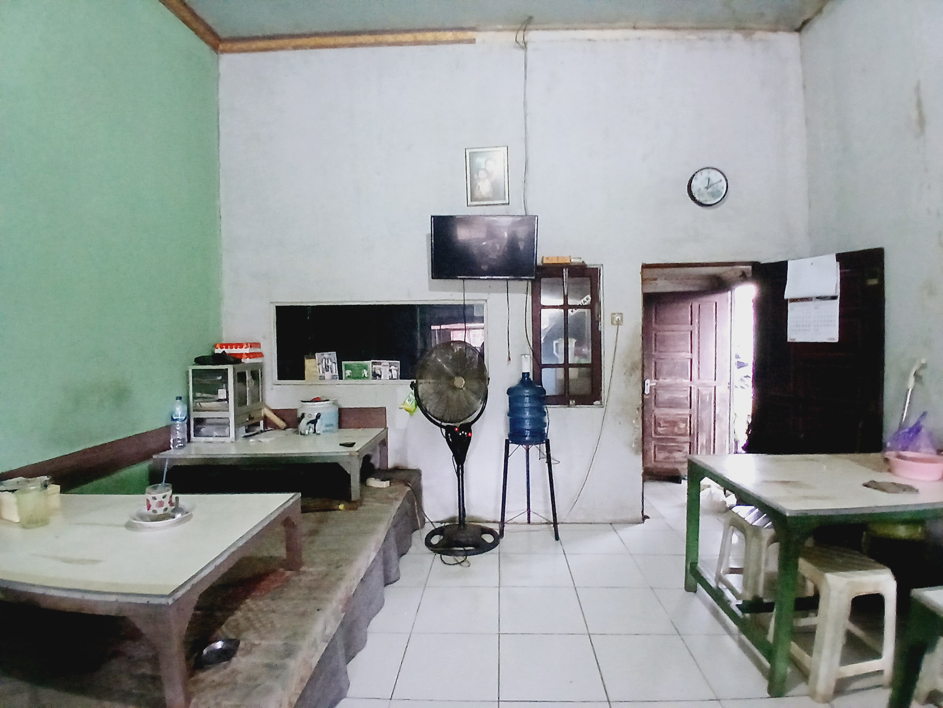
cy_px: 354
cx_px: 472
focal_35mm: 17
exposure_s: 1/20
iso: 640
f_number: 2.2
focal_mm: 1.4
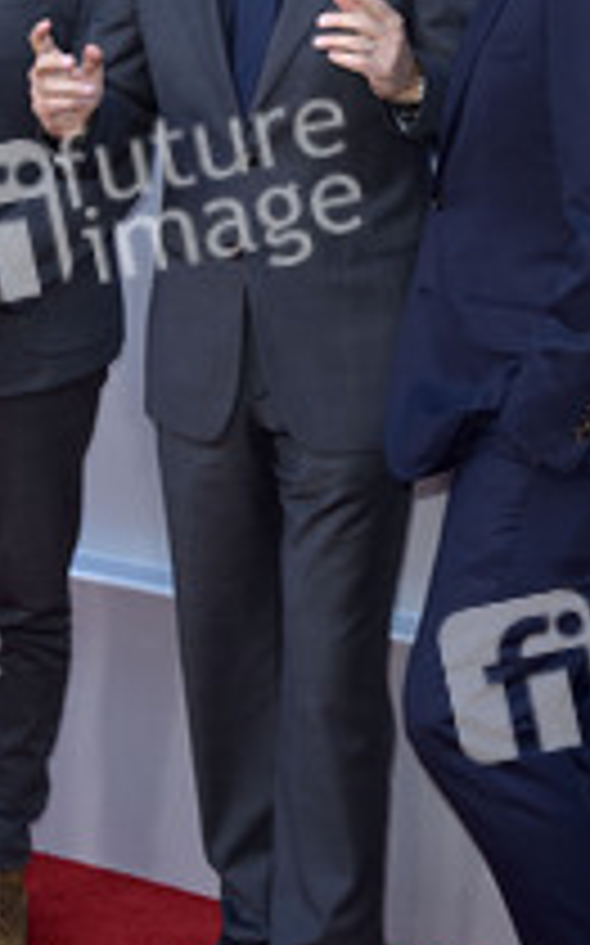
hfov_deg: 12.2
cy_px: 432
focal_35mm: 107
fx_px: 2757
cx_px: 263
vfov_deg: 19.5
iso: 400
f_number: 6.3
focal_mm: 55
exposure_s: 1/250
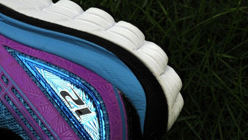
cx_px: 90
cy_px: 117
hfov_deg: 22.4
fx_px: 625
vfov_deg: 12.7
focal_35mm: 95
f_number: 22
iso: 640
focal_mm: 55
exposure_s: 1/10
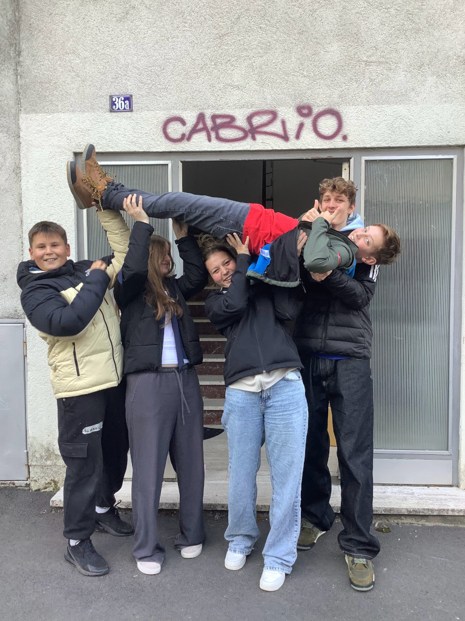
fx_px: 555
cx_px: 232
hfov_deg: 45.4
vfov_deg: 58.4
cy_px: 310
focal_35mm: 31
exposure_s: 1/100
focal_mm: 3.3
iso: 32
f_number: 2.4
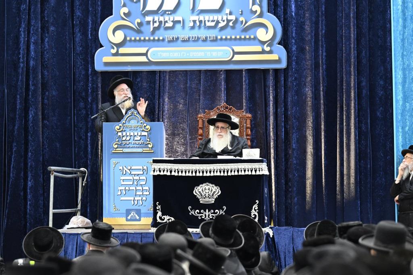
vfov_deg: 10.2
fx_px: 1549
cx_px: 206
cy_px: 138
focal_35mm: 135
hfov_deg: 15.2
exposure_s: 1/160
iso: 5000
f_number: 4
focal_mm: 135
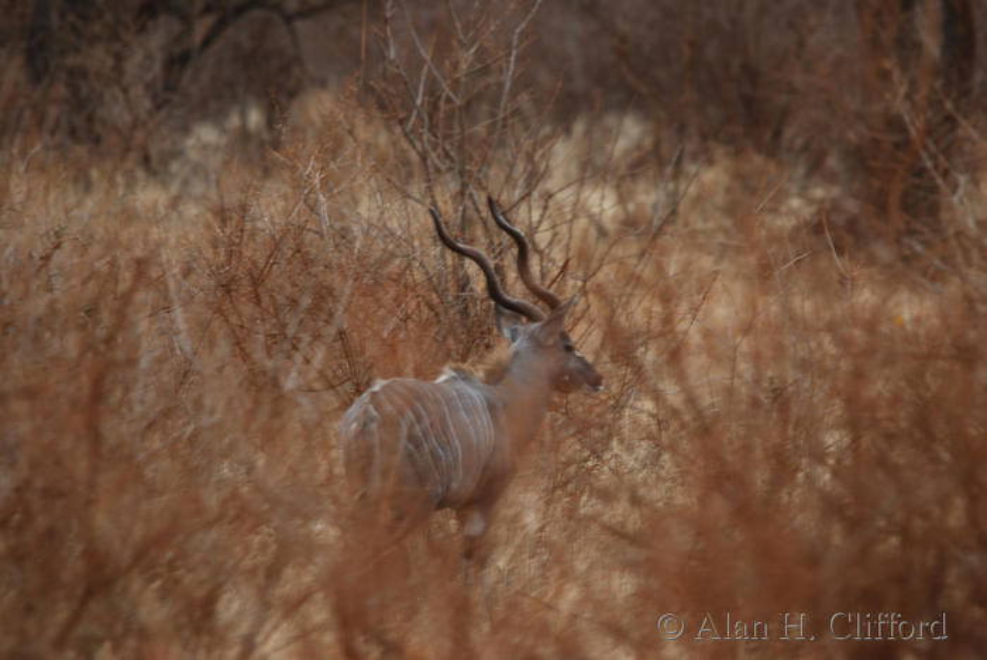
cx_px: 494
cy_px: 330
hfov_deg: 4.0
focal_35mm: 510
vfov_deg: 2.7
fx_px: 13994
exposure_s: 1/100
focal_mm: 340
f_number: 5.6
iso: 100
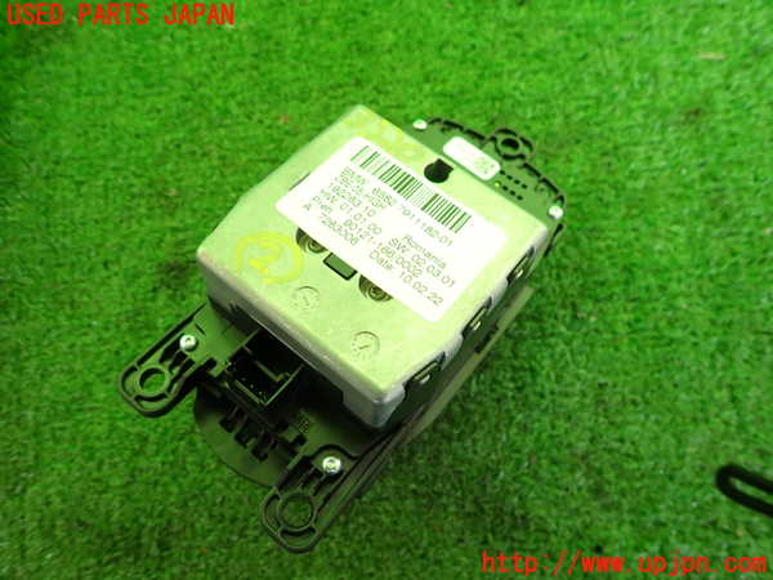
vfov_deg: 54.9
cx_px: 386
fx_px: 558
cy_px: 290
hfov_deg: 69.4
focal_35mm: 25
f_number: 2
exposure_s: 1/60
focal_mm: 4.5
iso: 160
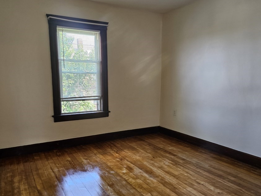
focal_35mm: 28
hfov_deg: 63.4
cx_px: 129
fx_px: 211
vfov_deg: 49.6
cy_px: 111
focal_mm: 6.3
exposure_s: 1/120
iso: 160
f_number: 1.7
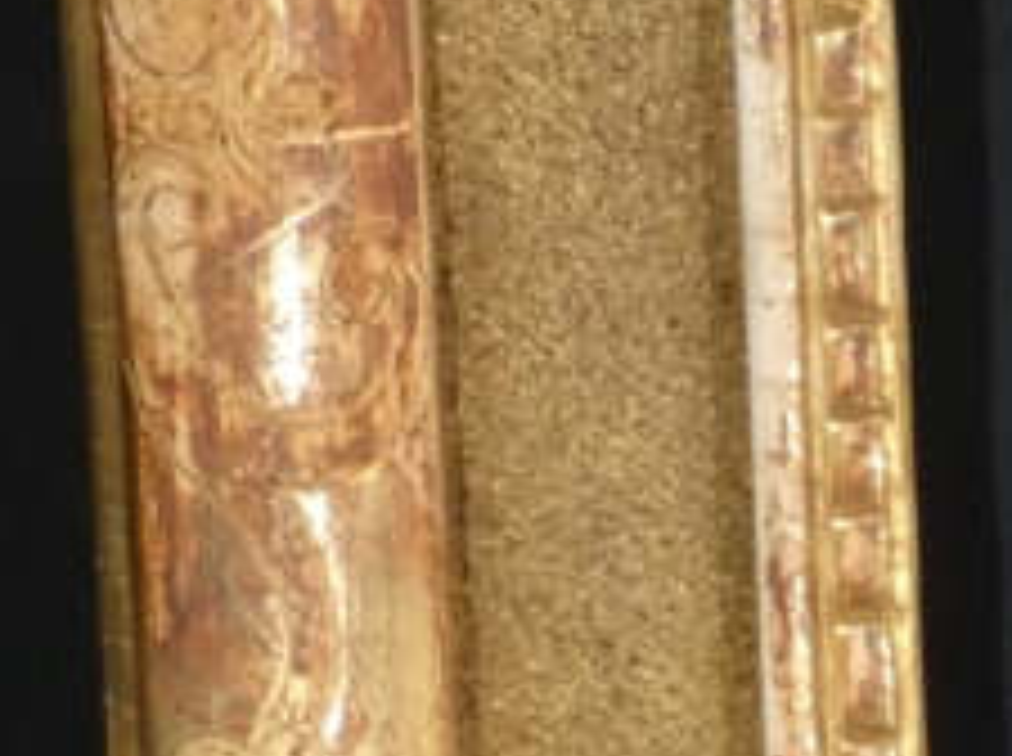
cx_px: 2190
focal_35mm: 368
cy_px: 1393
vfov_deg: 4.0
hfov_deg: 5.3
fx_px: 10741
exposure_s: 1/80
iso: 500
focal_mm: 14.5
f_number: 4.5
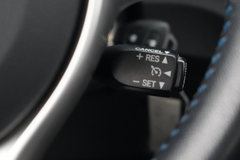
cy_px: 78
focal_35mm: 76
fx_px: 507
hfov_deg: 26.7
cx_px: 112
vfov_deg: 17.9
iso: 12800
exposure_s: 1/20
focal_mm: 52
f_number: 5
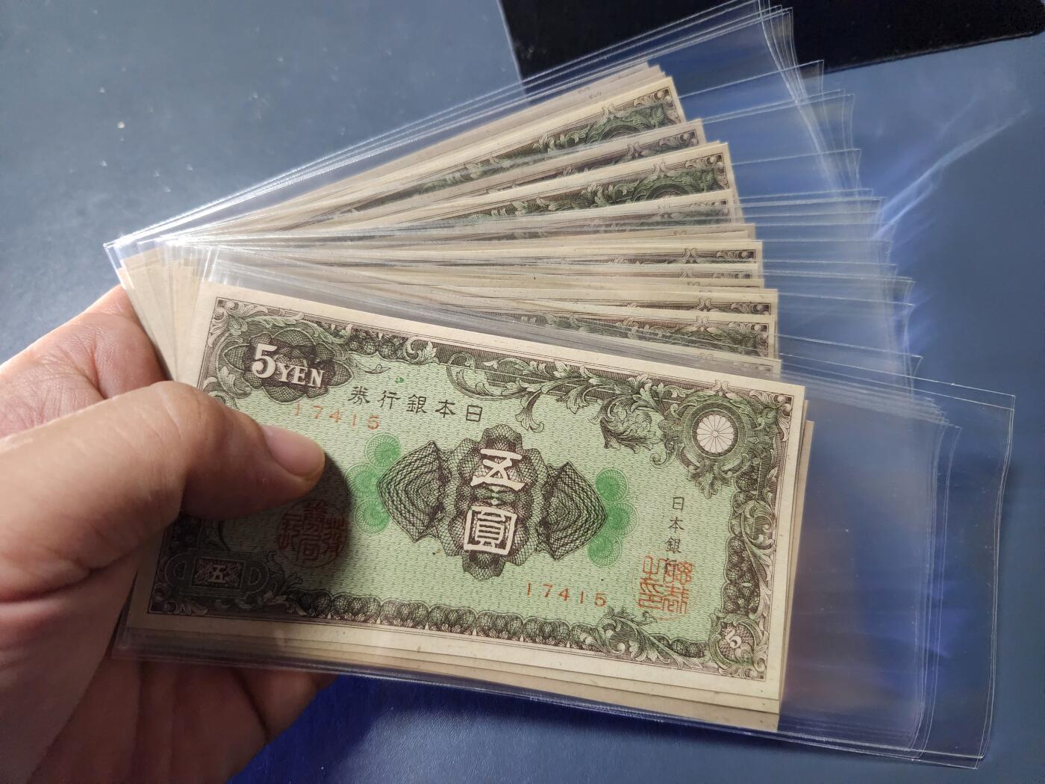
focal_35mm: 23
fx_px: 694
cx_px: 522
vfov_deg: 58.9
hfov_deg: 73.9
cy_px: 392
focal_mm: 5.4
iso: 1000
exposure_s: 1/101
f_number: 1.8
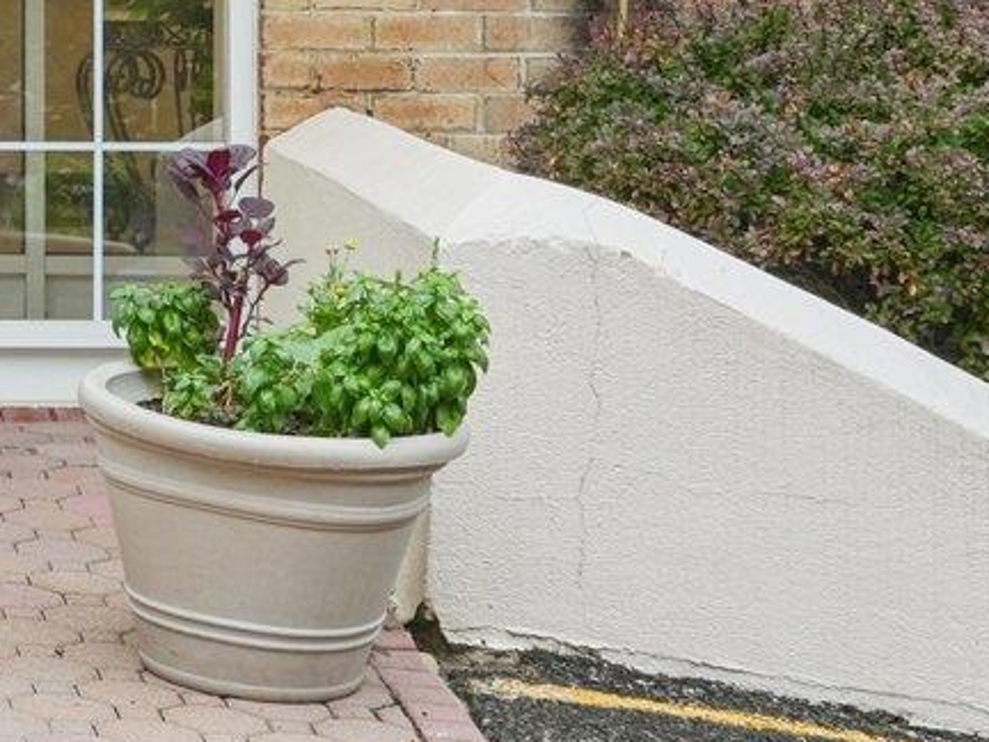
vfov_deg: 9.4
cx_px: -499
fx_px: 4494
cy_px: 6
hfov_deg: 12.0
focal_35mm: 157
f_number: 11
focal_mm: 34.5
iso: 400
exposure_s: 1/15
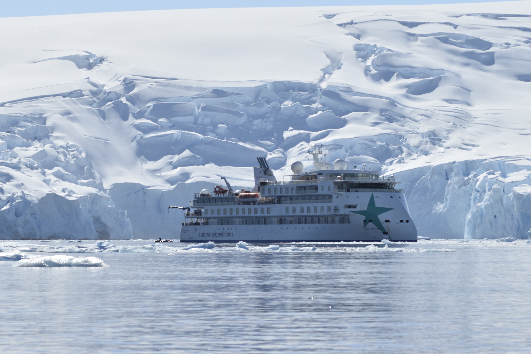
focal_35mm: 150
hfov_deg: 13.7
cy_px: 177
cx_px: 266
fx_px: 2212
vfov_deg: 9.1
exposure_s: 1/500
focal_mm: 100
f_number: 8
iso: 100
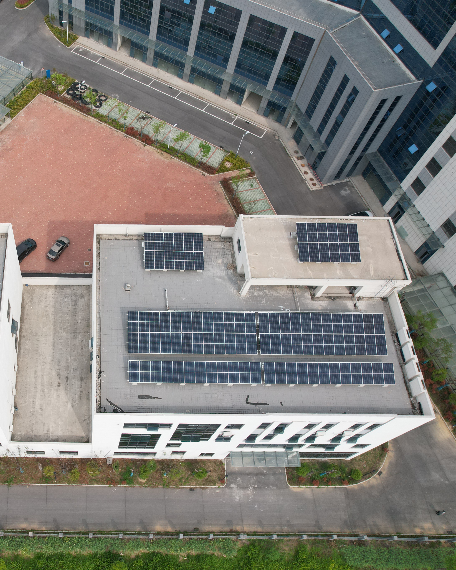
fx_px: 523
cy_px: 285
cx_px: 77
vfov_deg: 57.2
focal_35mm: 31
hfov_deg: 44.3
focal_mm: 8.38
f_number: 2.8
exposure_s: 1/2000
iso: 150
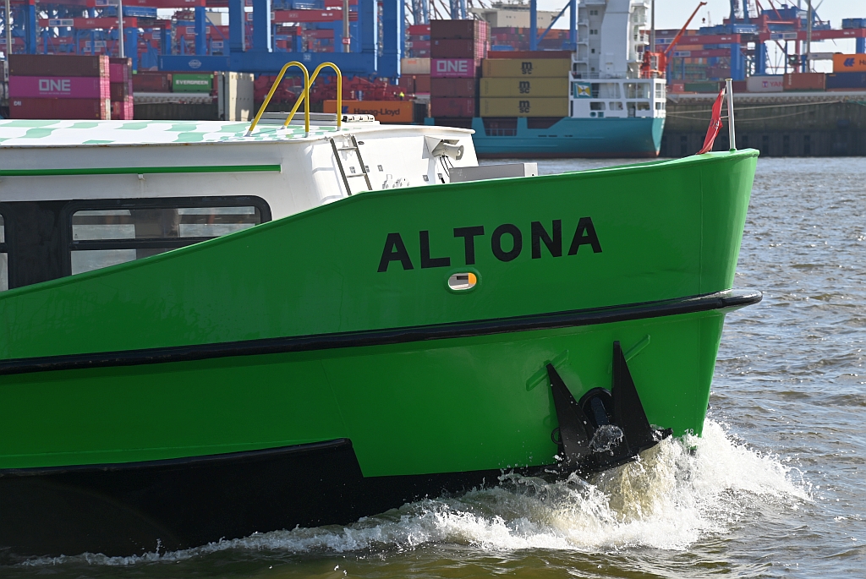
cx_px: 433
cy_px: 290
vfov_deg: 11.4
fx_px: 2889
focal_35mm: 120
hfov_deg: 17.0
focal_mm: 120
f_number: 6.3
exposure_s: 1/320
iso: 100
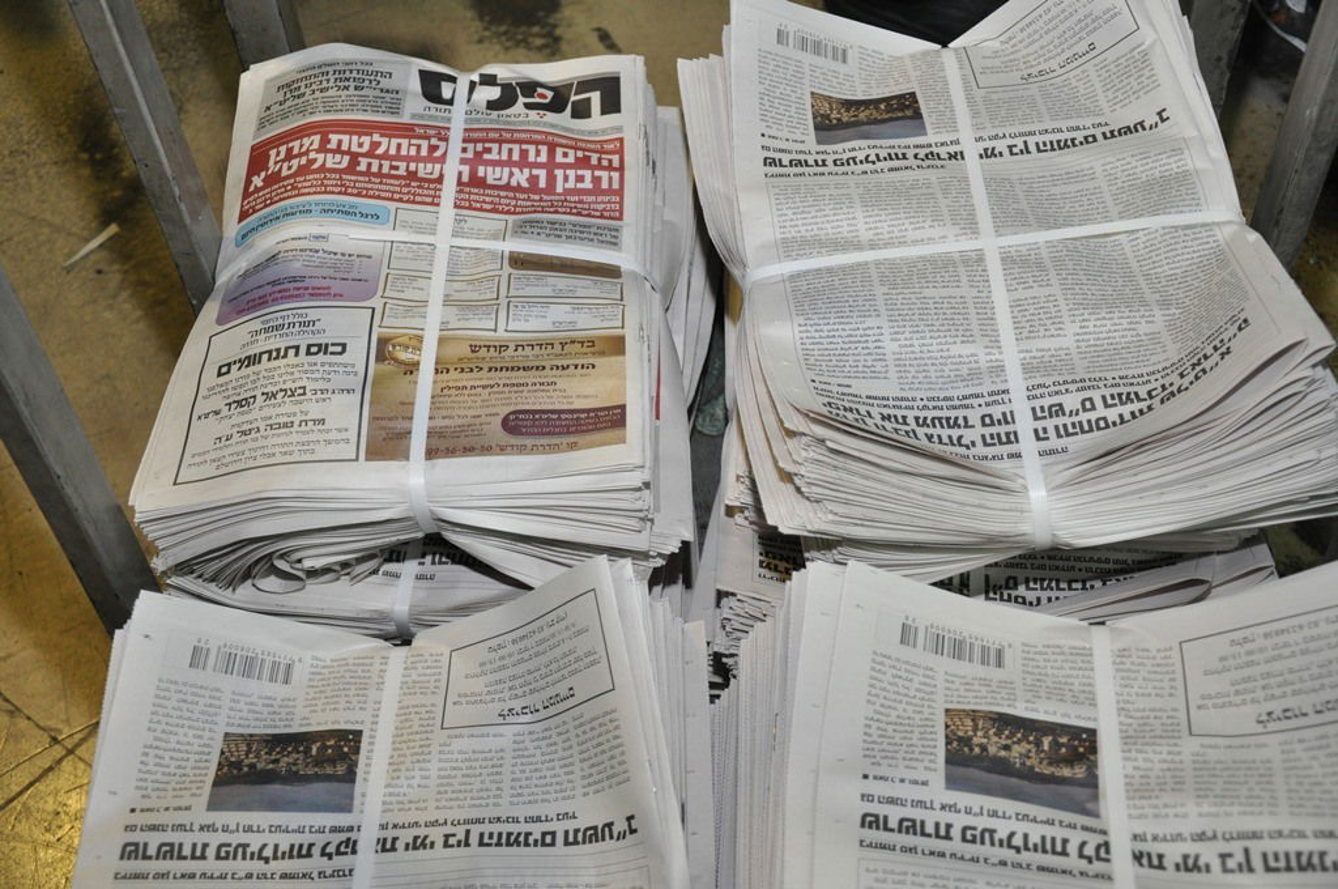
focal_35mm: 45
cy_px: 444
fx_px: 1670
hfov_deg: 43.7
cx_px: 669
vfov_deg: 29.8
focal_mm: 30
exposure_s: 1/60
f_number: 4.2
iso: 800
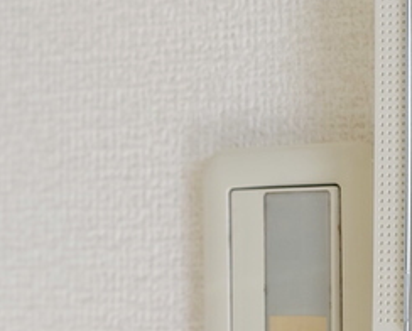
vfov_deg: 16.7
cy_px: 211
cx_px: 606
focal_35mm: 92
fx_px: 1124
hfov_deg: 18.5
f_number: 1.8
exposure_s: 1/171
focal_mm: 5.23
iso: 25
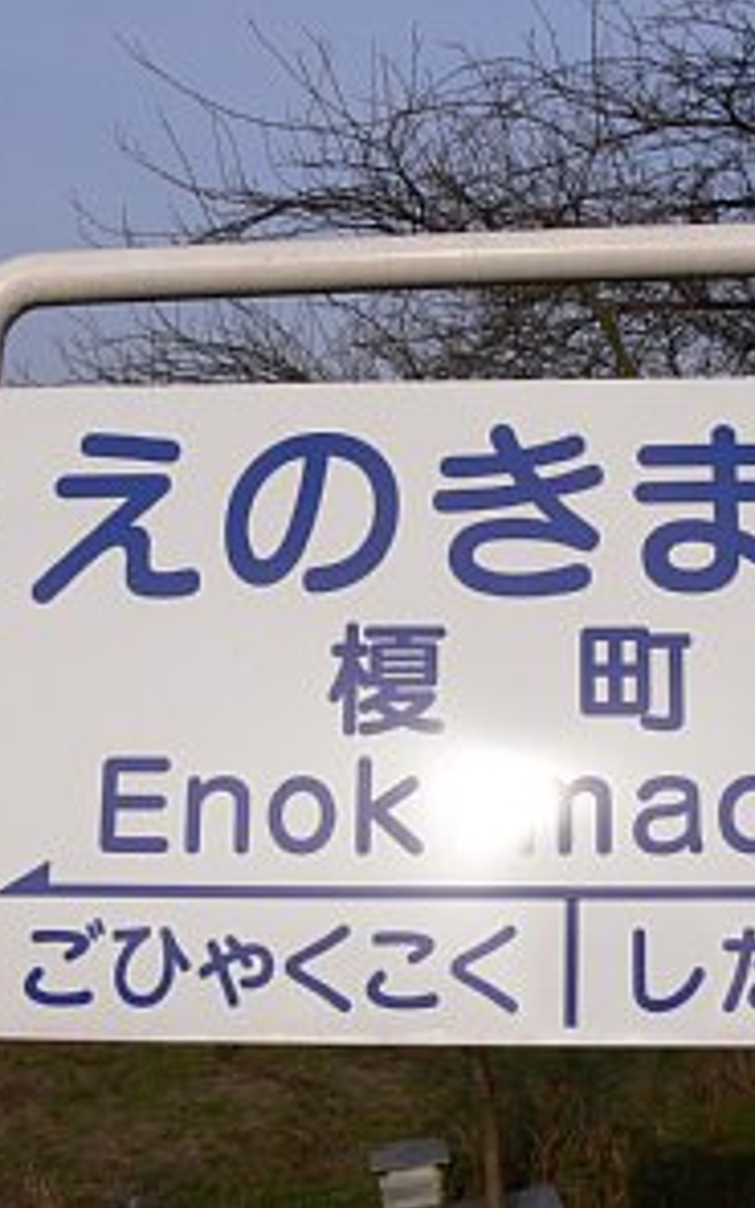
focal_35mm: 53
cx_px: 494
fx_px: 1745
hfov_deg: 24.3
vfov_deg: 38.2
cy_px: 600
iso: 80
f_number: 6.3
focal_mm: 7.9
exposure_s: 1/400
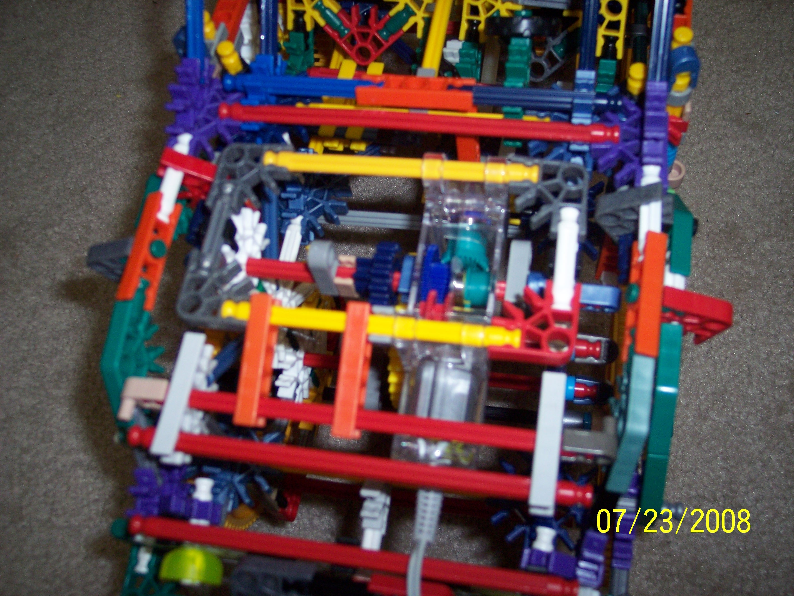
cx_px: 397
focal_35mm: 39
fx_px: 895
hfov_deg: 47.9
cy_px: 298
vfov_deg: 36.8
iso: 140
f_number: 2.8
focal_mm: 8
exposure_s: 1/60
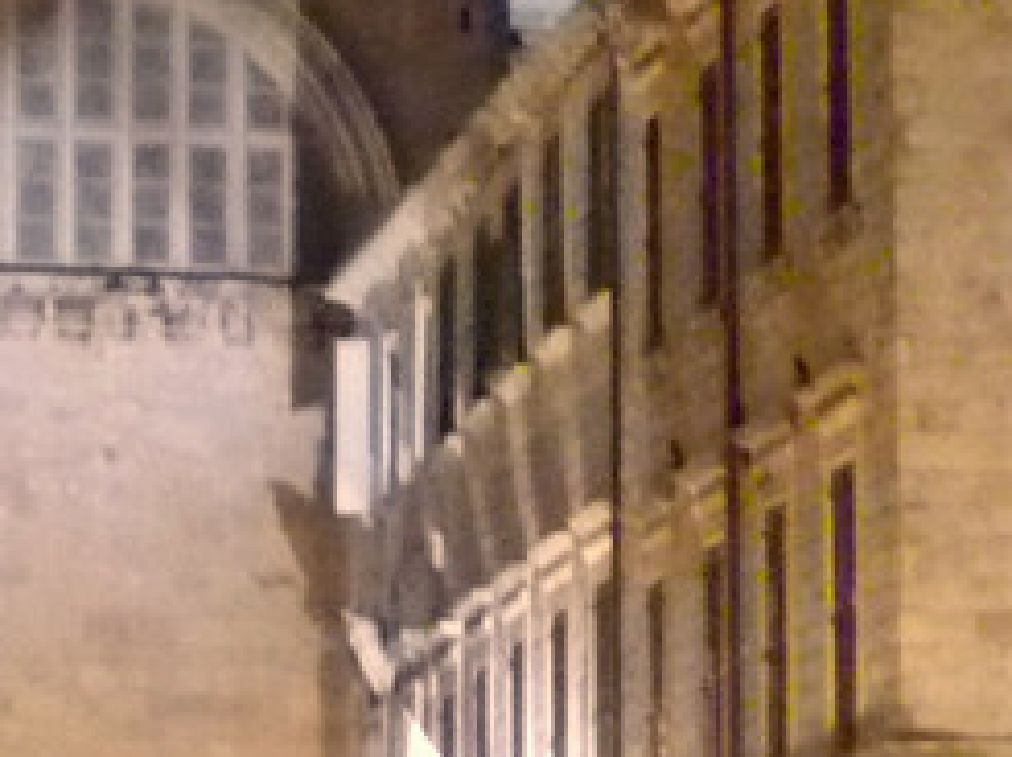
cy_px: -810
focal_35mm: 328
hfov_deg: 6.0
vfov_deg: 4.5
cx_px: 1053
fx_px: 9580
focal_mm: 11.1
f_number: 3.4
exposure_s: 1/4
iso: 800
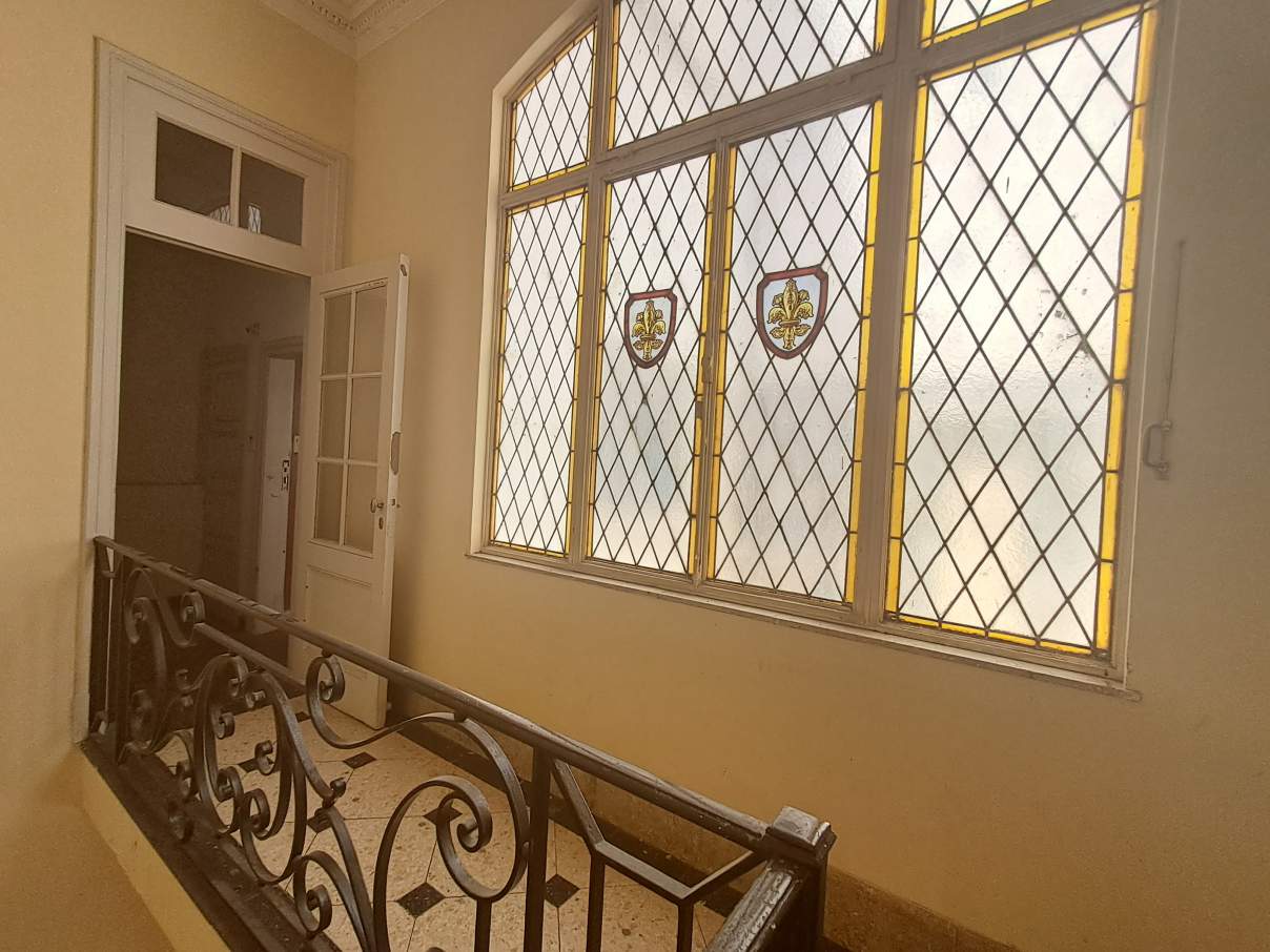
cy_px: 476
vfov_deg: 78.1
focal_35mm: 16
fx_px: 587
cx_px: 635
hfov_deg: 94.5
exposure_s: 1/120
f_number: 2.2
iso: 80
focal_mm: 1.64
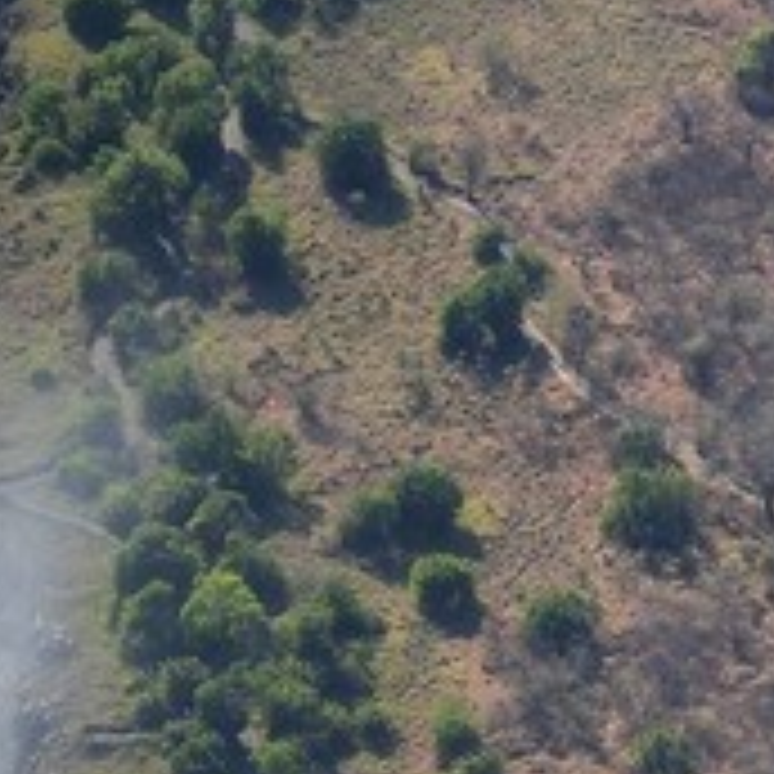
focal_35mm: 300
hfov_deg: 5.8
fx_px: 7589
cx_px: 54
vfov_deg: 5.5
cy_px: 2385
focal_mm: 38
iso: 400
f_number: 7.1
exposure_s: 1/1000
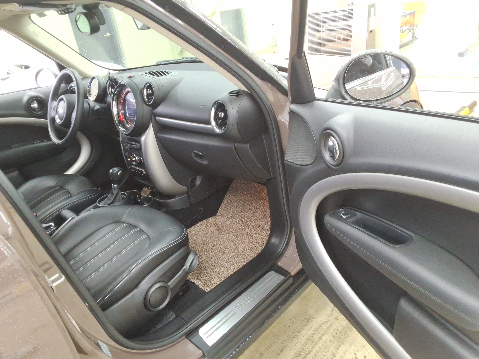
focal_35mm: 28
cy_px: 180
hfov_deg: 63.4
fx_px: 387
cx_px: 240
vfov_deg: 49.7
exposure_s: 1/40
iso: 179
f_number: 1.9
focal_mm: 2.91
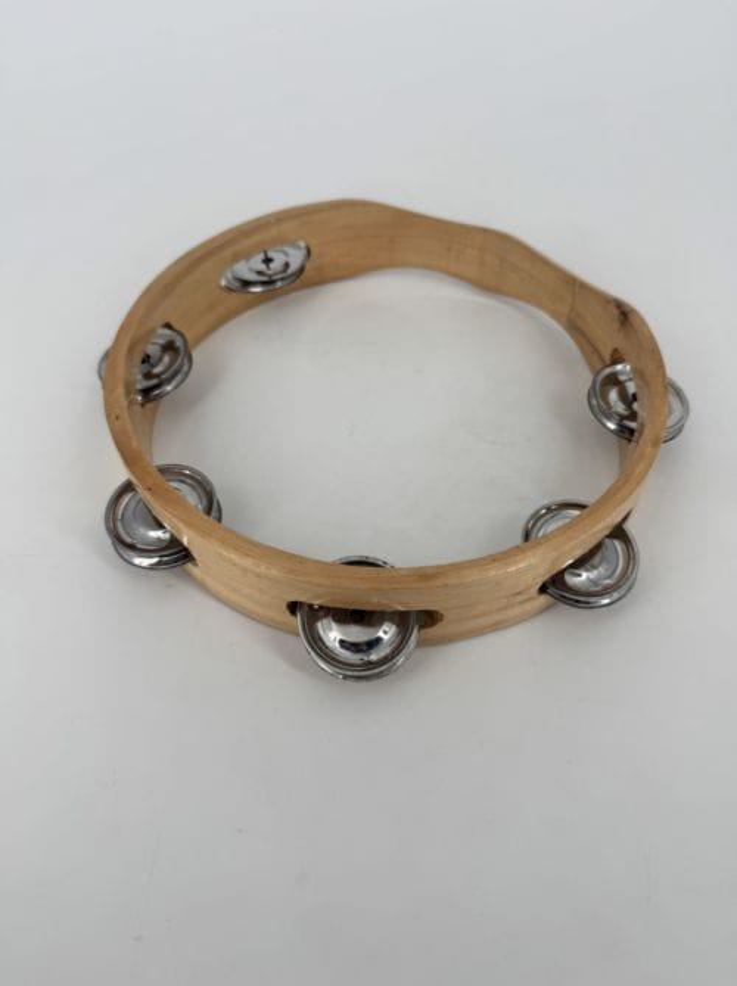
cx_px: 368
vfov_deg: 71.7
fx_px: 683
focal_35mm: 24
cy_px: 493
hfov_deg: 56.7
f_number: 1.78
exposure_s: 1/1560
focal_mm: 6.76
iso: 80
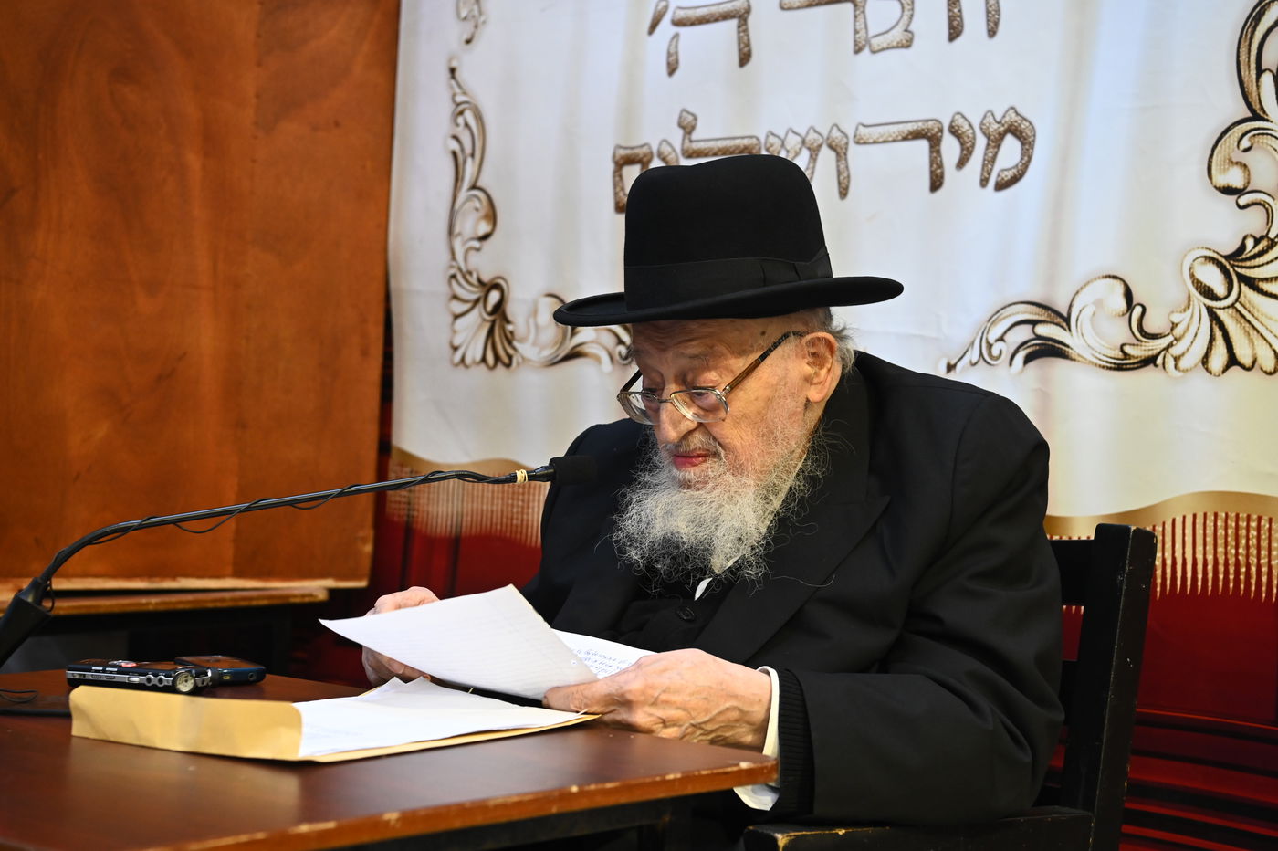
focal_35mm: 60
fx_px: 2129
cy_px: 426
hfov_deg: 33.4
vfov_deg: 22.6
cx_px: 639
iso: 2500
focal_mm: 60
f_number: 5
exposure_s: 1/125
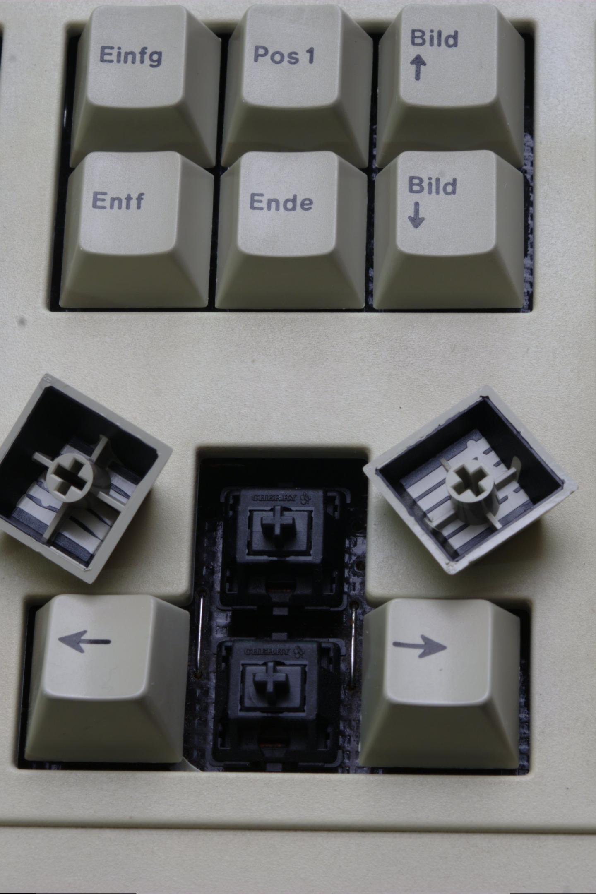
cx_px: 298
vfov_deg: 24.8
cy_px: 447
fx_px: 2036
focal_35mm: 82
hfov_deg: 16.7
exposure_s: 4
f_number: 16
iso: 100
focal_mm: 55
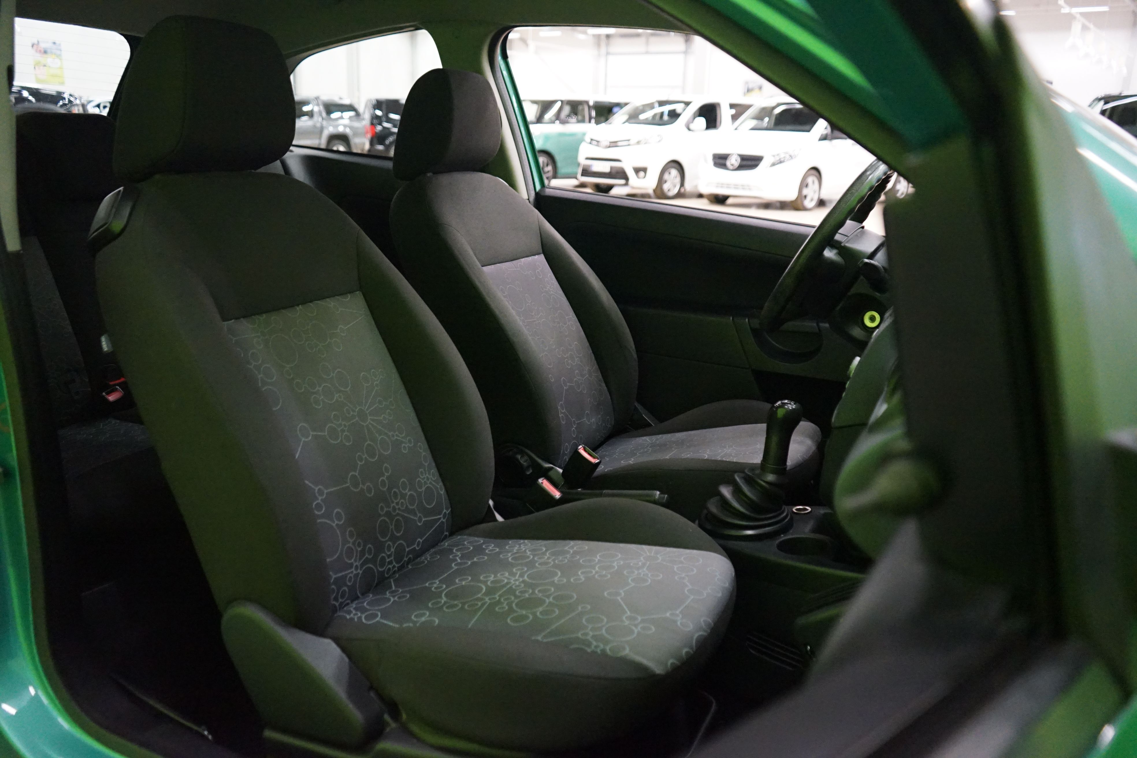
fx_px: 884
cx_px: 568
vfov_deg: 46.4
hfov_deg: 65.5
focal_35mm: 28
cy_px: 379
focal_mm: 28
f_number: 3.5
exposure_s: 1/50
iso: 6400
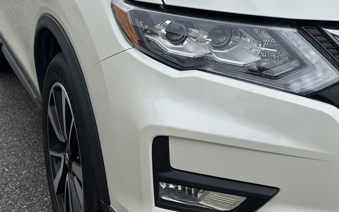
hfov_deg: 31.9
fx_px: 582
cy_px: 48
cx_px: 255
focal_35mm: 63
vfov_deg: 20.4
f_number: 1.78
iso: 80
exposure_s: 1/1374
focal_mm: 6.86
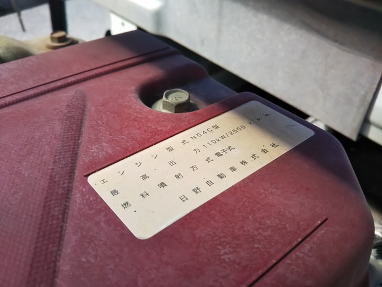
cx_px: 191
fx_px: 331
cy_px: 144
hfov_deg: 60.0
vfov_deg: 46.8
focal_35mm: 30
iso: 32
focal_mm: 4
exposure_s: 1/120
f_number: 2.2
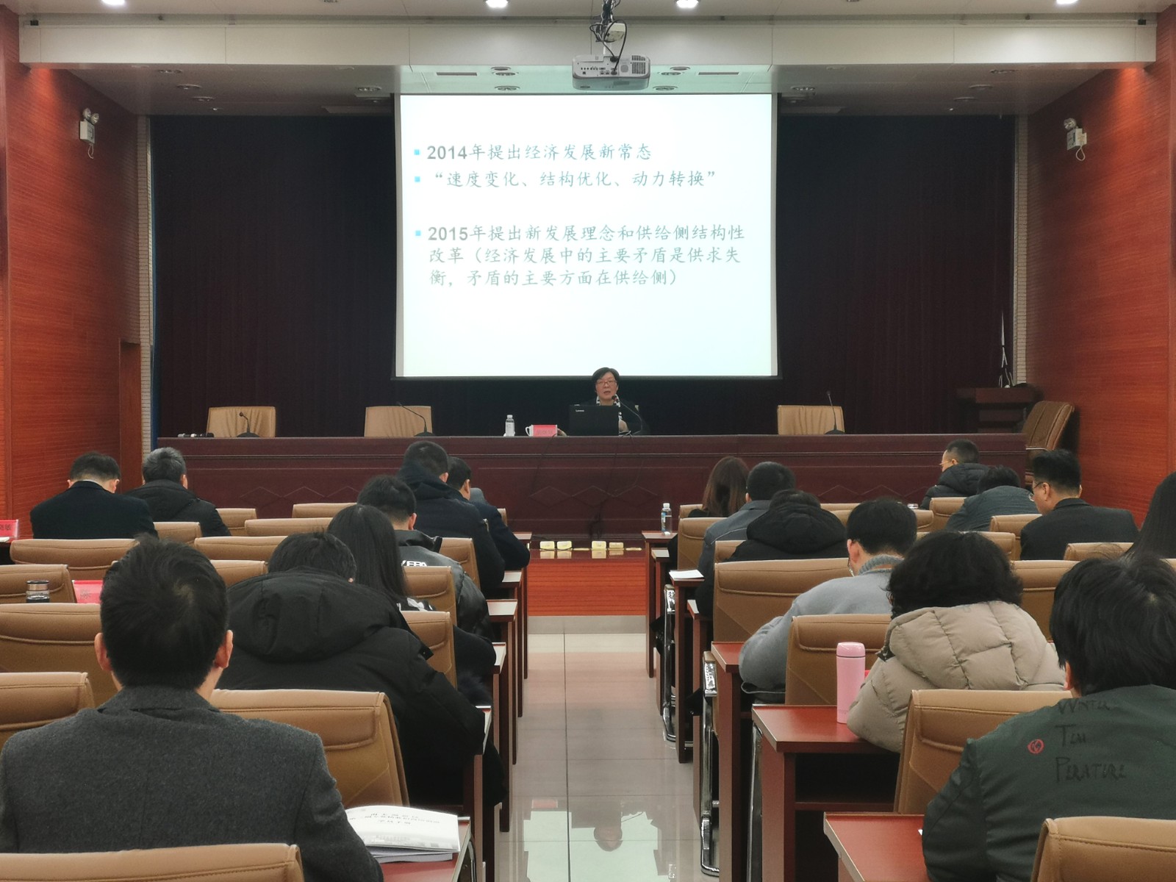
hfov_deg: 31.7
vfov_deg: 24.0
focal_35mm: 61
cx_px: 588
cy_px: 441
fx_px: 2072
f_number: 2.4
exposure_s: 1/50
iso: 100
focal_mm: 3.95
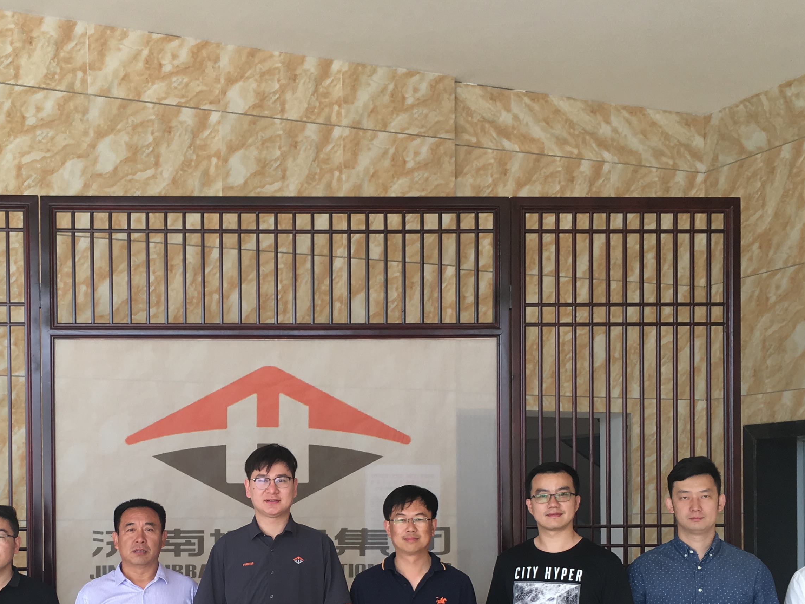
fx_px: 1186
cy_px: 519
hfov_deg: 37.0
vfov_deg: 27.7
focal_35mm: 51
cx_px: 248
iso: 25
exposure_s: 1/50
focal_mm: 4.15
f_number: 2.2
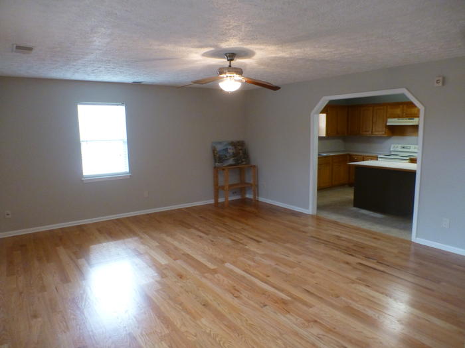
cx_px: 232
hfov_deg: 71.6
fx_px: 322
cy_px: 174
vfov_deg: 56.8
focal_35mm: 24
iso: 400
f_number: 3.3
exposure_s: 1/50
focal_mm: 4.3
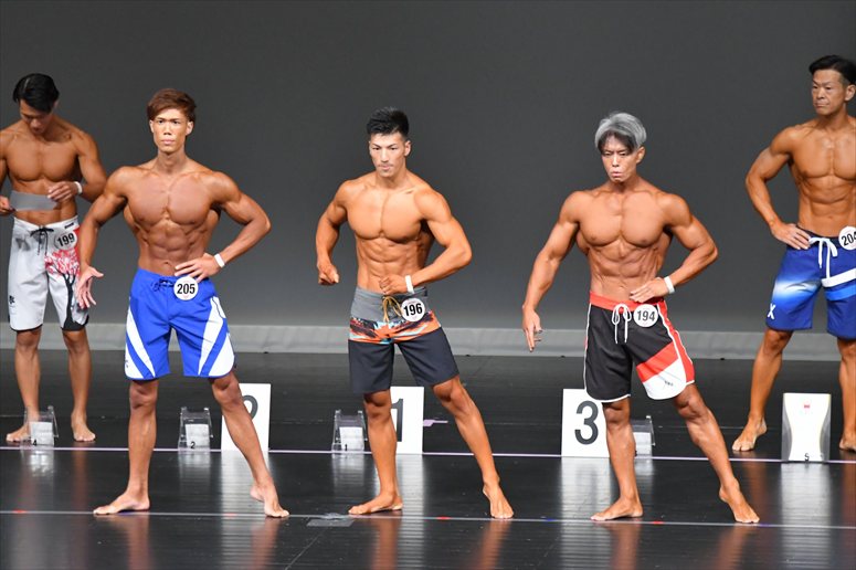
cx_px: 428
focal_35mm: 285
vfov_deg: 4.8
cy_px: 285
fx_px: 6773
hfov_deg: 7.2
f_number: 5.6
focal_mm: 190
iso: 5000
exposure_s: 1/400
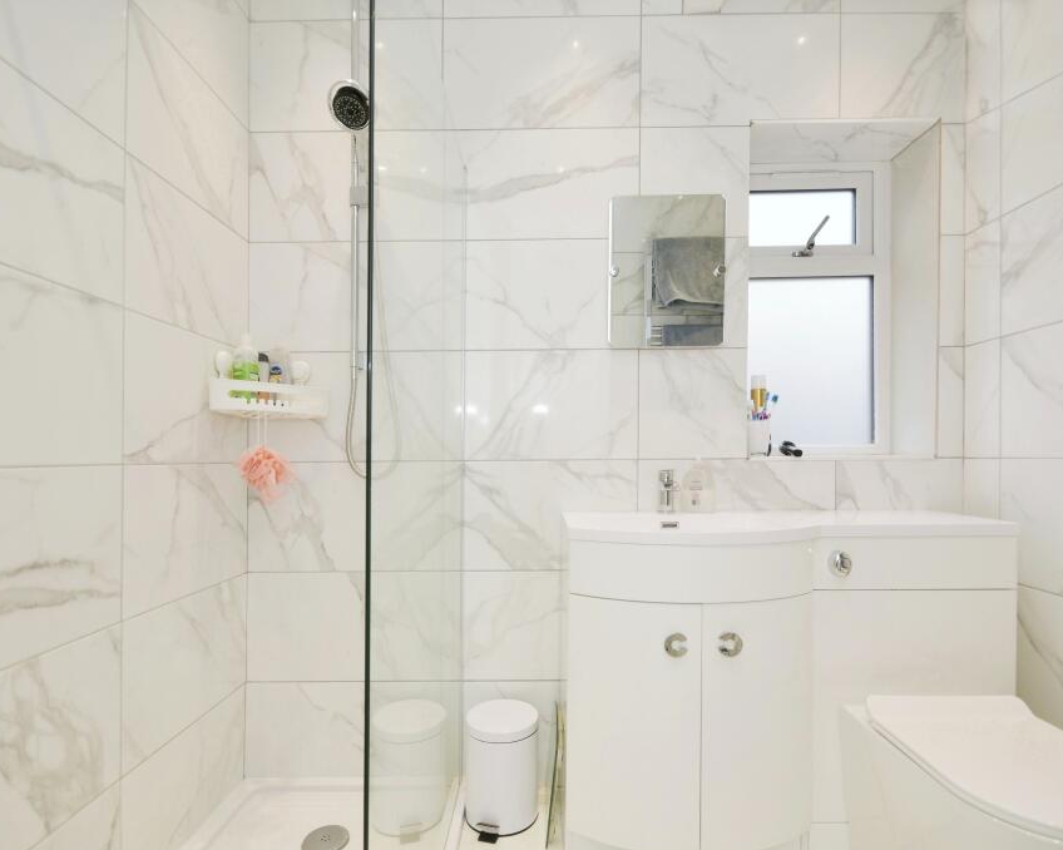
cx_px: 530
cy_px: 427
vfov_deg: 77.0
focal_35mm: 17
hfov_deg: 89.7
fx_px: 535
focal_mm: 10
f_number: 8
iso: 400
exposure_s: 1/60
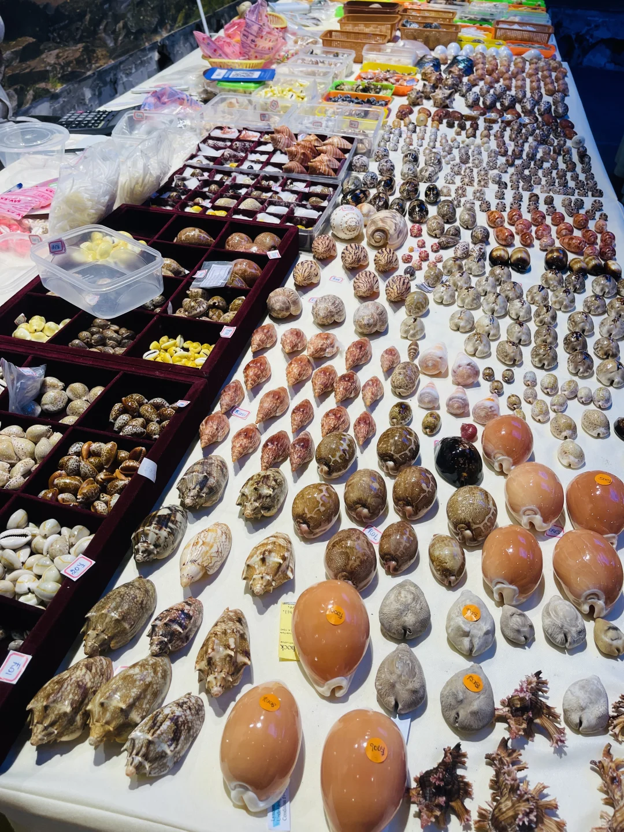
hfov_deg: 53.1
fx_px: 625
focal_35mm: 26
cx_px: 312
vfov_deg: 67.3
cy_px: 416
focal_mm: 5.1
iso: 32
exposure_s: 1/248
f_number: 1.6
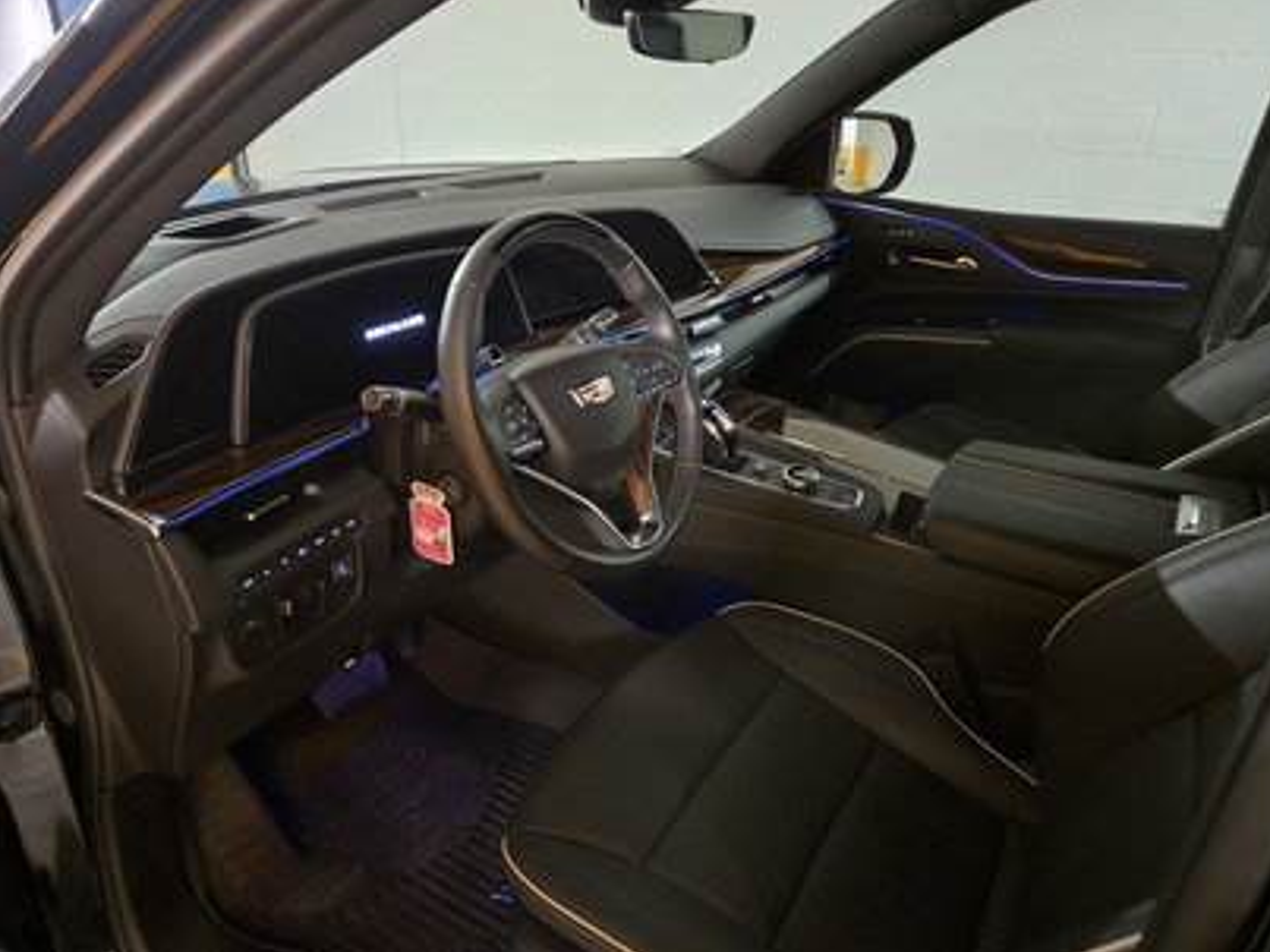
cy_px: 462
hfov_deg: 71.6
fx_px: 880
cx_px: 659
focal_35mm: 24
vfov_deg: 56.8
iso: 1600
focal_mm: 5.4
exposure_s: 1/24
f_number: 1.8
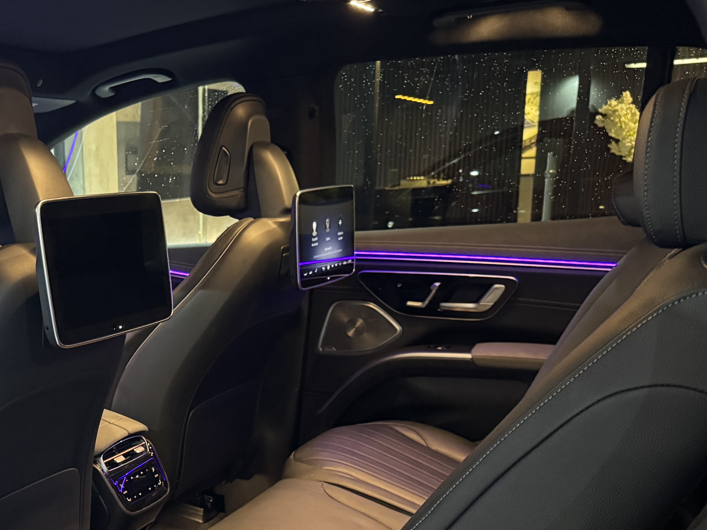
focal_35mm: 46
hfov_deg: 39.0
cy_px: 423
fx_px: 940
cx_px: 103
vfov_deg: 30.7
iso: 1600
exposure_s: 1/28
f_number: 1.78
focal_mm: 6.76
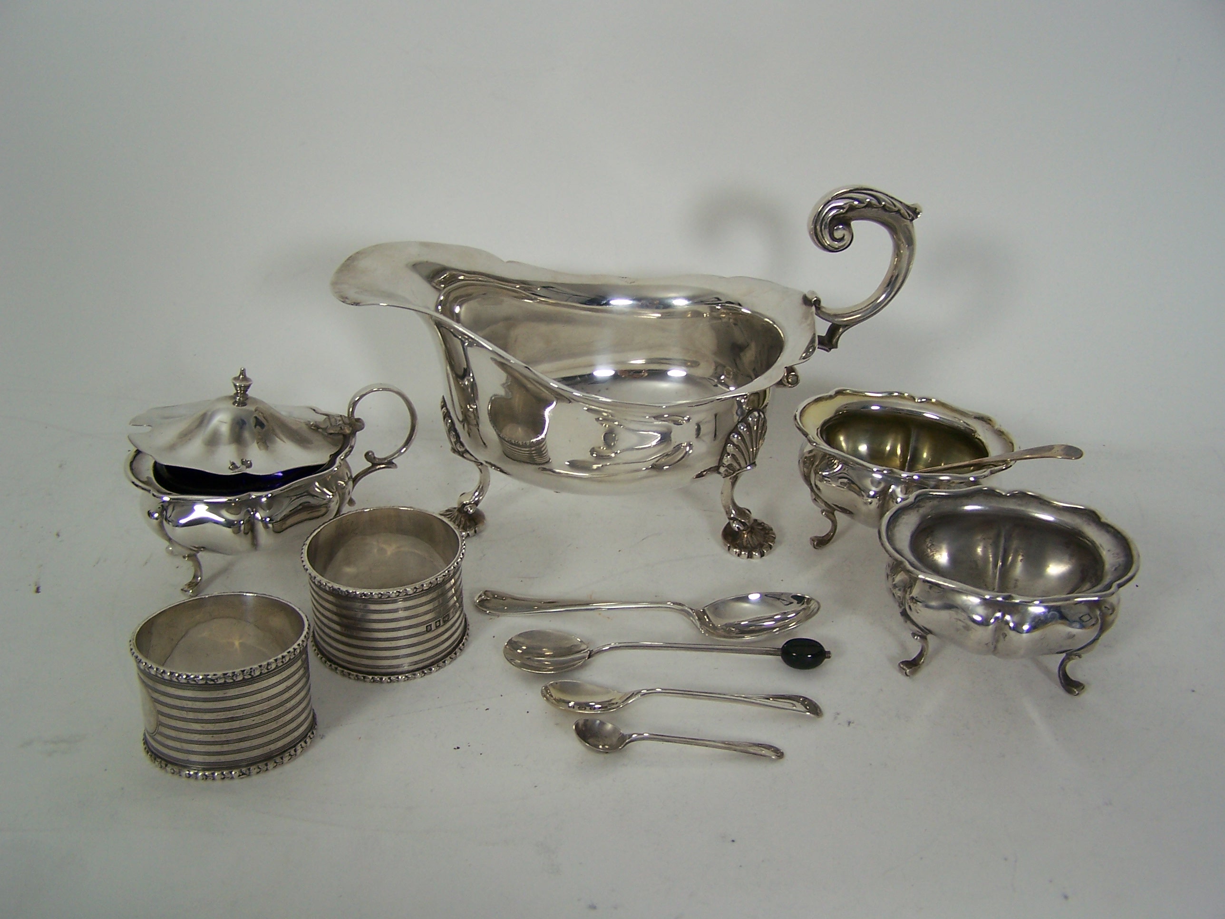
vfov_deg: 37.7
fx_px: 1345
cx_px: 612
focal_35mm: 38
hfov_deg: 49.0
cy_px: 460
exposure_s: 1/60
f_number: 2.8
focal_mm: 6.3
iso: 80
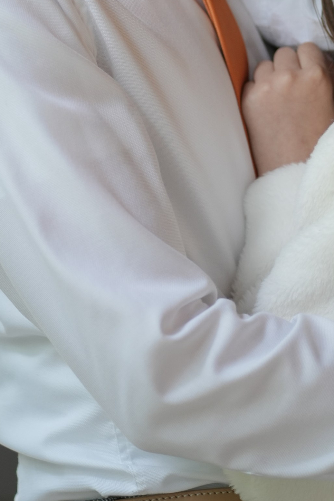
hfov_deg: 6.1
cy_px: -55
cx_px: 293
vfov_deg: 9.1
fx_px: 3132
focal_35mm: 225
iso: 640
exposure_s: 1/400
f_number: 1.8
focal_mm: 85
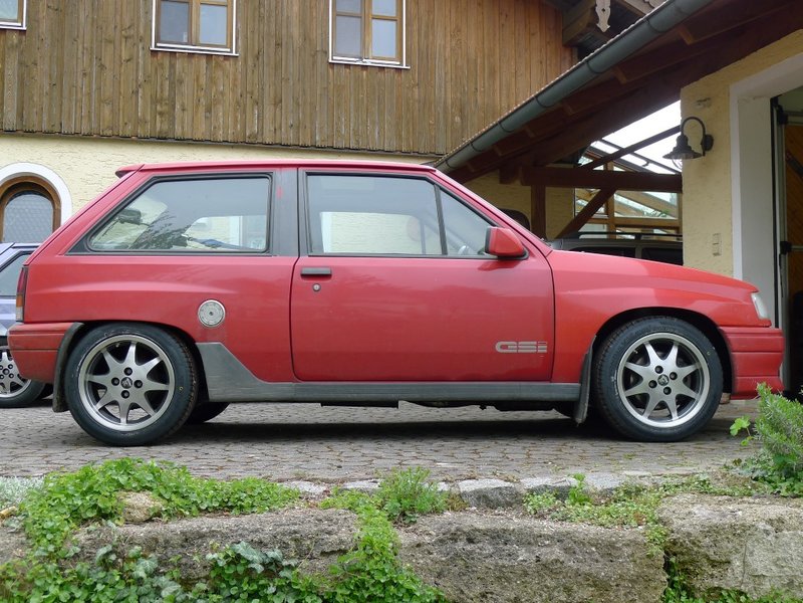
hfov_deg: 46.8
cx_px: 402
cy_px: 302
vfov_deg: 36.0
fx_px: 928
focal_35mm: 40
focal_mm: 8.5
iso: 80
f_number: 2.8
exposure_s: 1/160
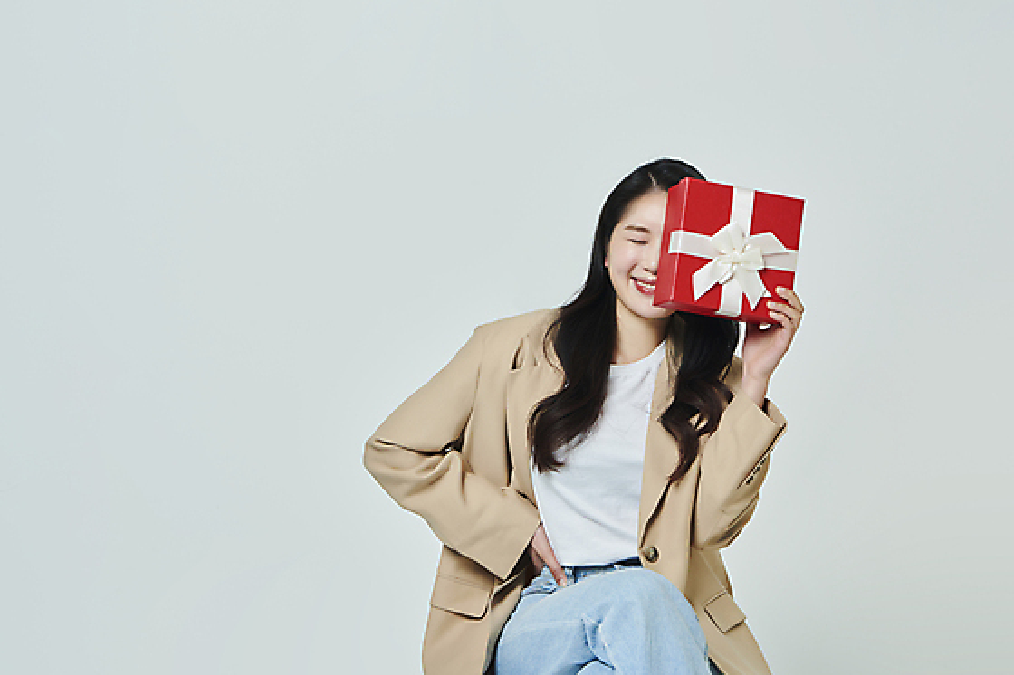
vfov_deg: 18.2
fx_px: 2112
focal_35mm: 75
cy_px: 349
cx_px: 478
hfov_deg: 27.0
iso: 100
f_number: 11
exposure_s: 1/125
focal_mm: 70
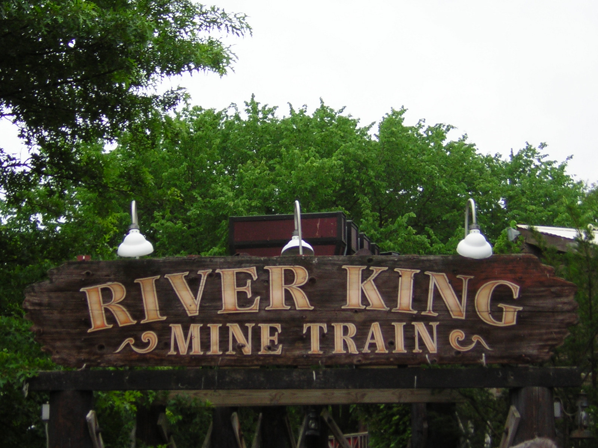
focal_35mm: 77
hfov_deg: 25.3
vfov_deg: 19.1
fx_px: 1330
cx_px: 299
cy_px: 224
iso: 50
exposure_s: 1/45.7
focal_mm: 10.1
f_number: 3.9
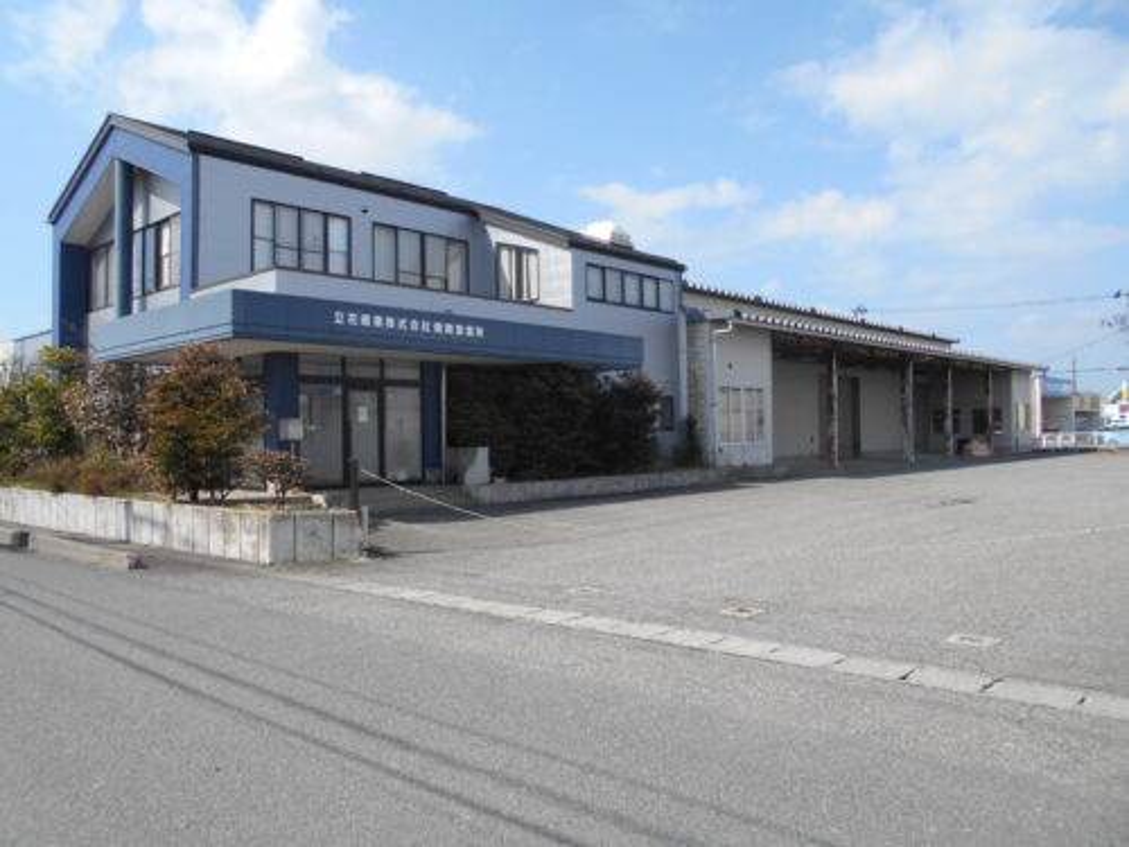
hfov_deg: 67.3
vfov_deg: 53.1
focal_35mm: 26
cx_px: 564
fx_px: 848
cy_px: 424
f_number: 3.2
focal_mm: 4.6
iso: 80
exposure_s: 1/800
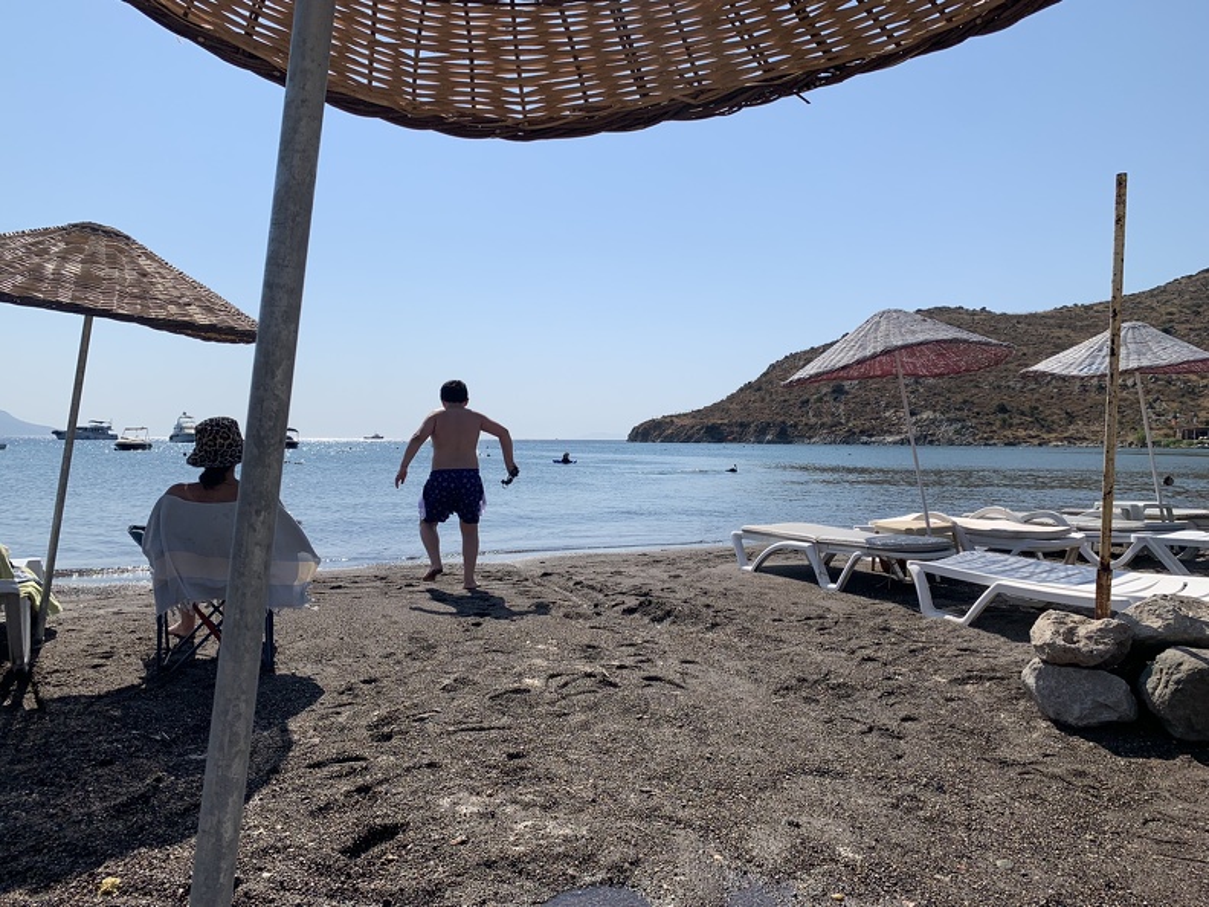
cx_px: 604
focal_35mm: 26
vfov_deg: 53.1
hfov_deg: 67.3
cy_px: 454
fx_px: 908
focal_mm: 4.25
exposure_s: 1/5405
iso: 25
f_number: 1.8
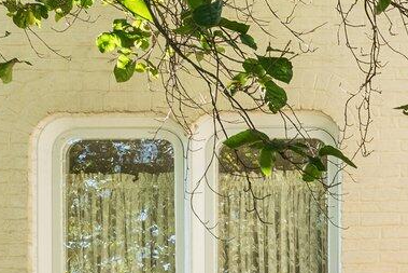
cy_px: 541
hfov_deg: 14.4
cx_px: 864
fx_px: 1279
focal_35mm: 113
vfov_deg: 11.1
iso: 800
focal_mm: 20.9
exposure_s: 1/30
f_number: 8
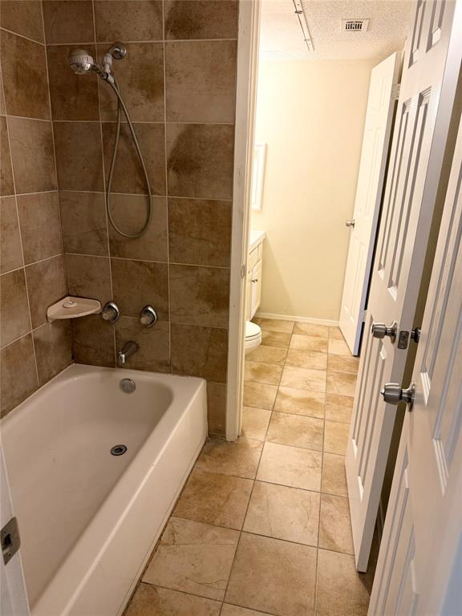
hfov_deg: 56.8
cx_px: 231
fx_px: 427
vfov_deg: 71.6
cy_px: 308
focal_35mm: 24
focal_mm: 6.76
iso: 160
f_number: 1.78
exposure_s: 1/120
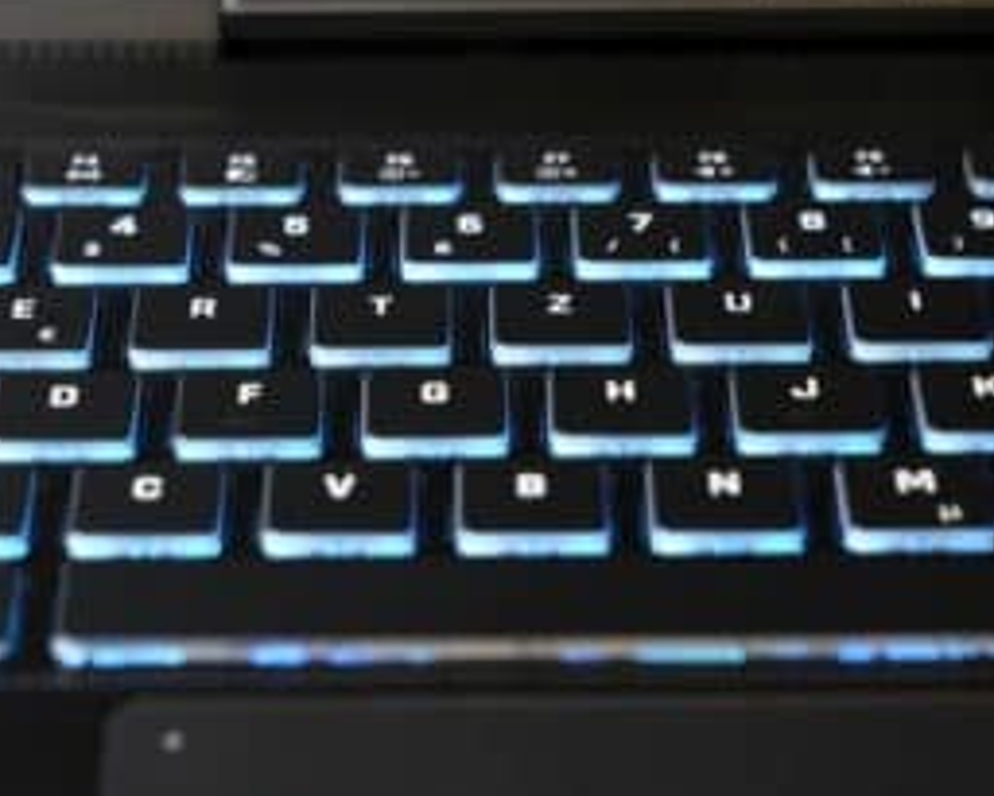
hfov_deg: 12.8
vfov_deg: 10.3
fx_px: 4414
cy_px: 295
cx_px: 447
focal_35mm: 150
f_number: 9
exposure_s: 1/8
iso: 800
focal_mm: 105
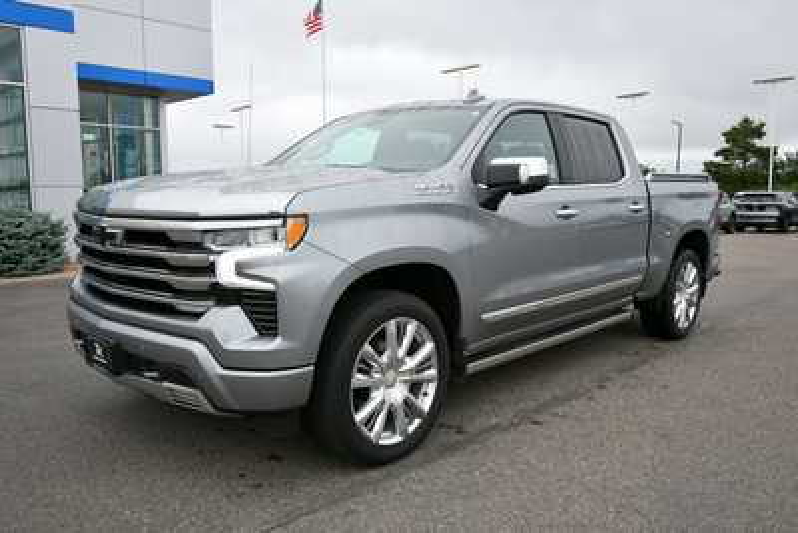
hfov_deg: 61.9
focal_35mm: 30
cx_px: 399
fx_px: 665
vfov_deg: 43.6
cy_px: 266
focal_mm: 20
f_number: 5.6
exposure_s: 1/250
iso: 220
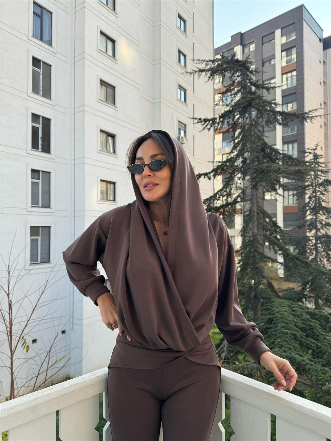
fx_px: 306
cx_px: 166
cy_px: 220
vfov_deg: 71.6
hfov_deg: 56.8
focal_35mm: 24
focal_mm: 6.76
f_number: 1.78
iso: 80
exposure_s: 1/707
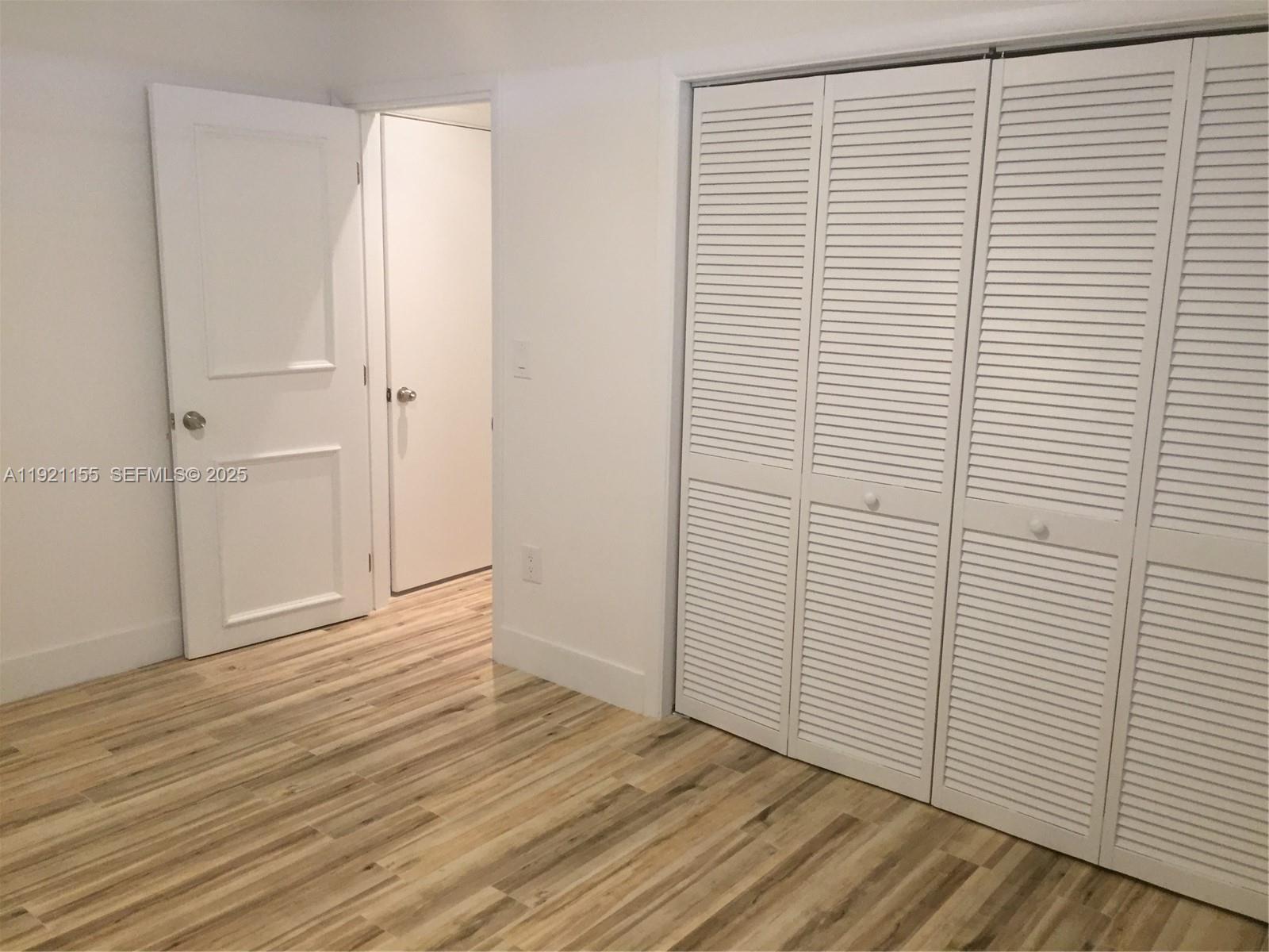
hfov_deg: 61.7
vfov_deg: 48.2
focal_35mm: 29
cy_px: 476
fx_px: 1063
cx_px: 634
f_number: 2.2
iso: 100
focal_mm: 4.15
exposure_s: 1/30
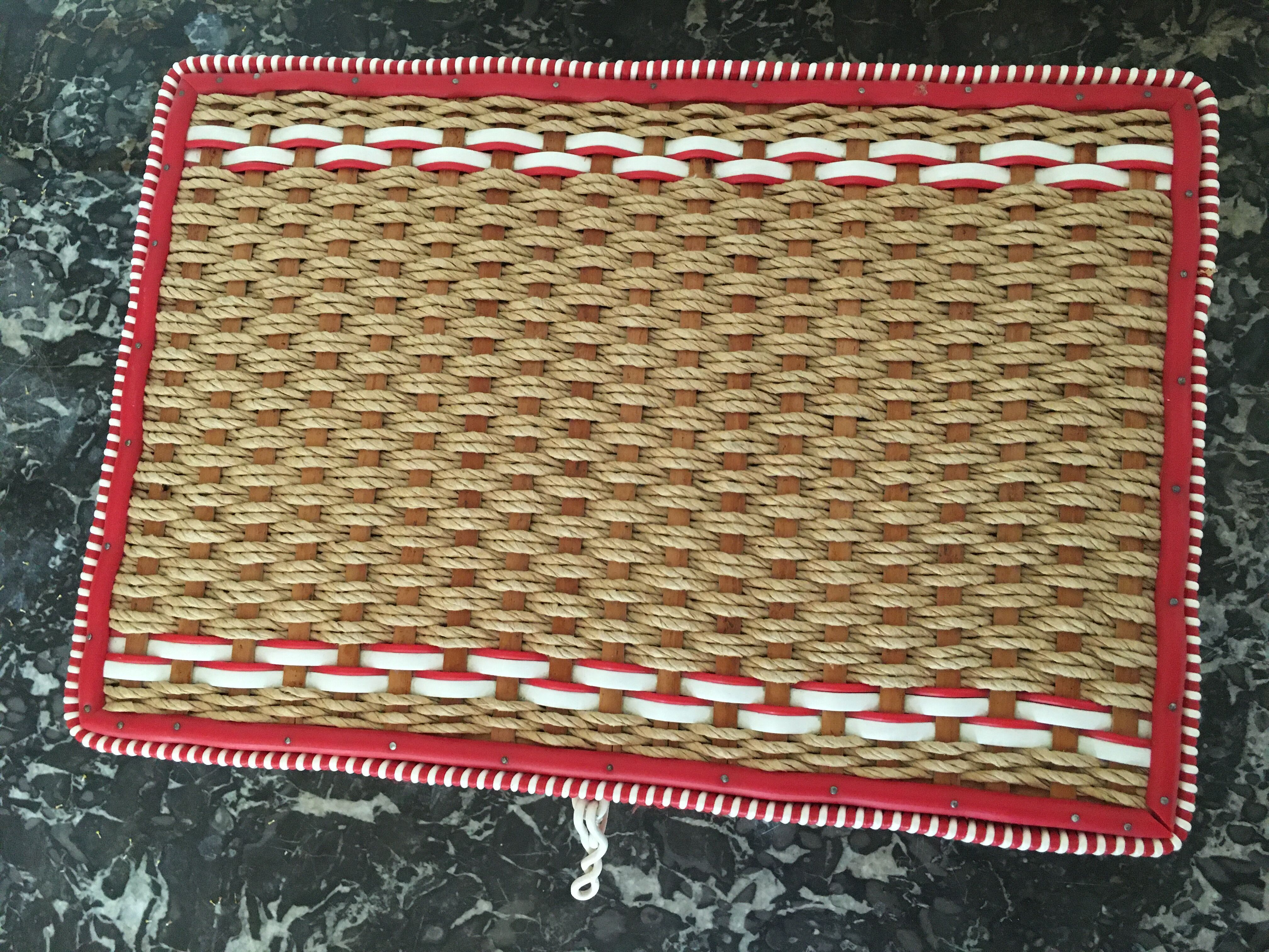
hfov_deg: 61.7
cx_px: 634
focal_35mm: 29
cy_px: 476
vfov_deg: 48.2
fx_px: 1063
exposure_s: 1/25
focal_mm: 4.15
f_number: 2.2
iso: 200
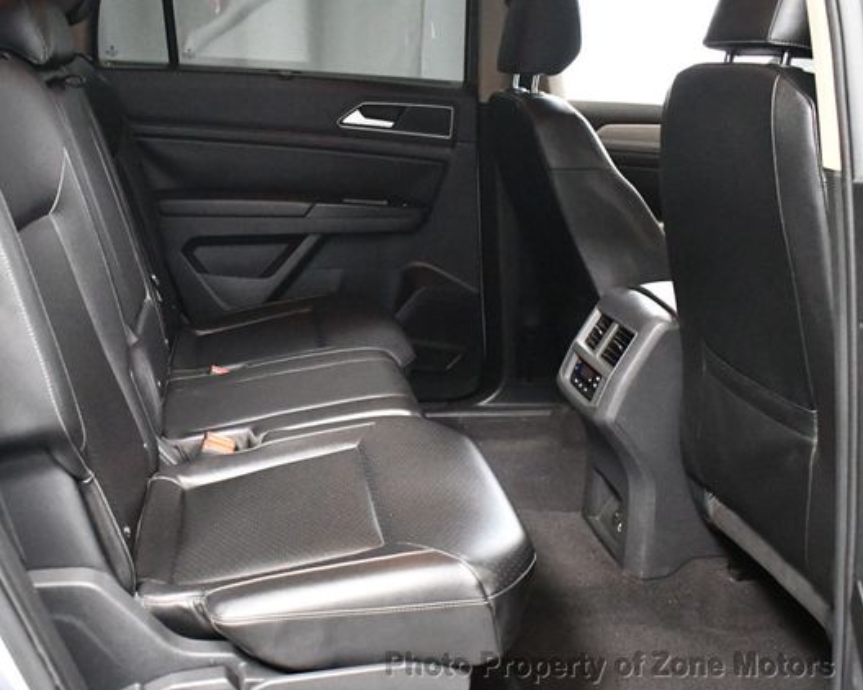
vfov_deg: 36.5
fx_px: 1047
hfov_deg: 44.7
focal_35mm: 41
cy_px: 347
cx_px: 366
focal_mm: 18
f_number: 3.5
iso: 10000
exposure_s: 1/60
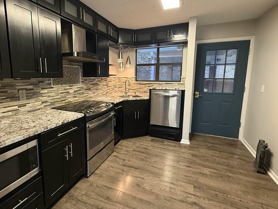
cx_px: 121
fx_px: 145
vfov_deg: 71.5
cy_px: 96
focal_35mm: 18
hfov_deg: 87.3
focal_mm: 2.22
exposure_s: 1/60
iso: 400
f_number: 2.2
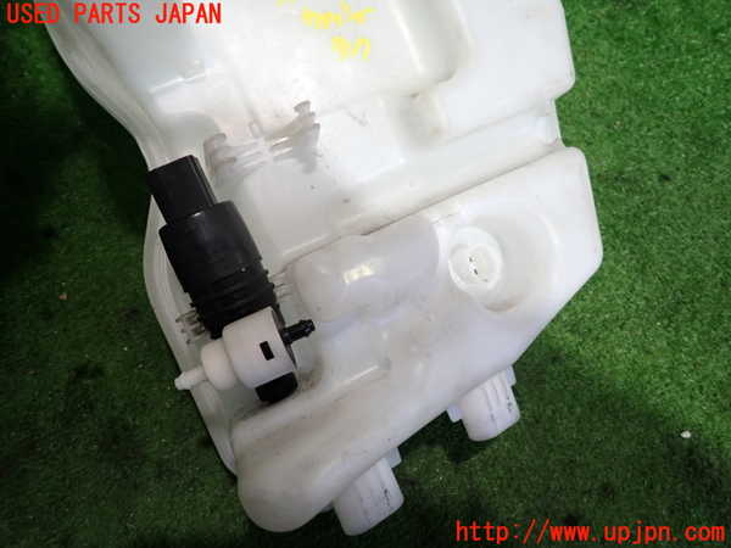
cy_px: 274
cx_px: 366
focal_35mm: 25
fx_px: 528
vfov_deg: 54.9
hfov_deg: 69.4
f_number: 2
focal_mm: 4.5
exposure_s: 1/30
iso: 200
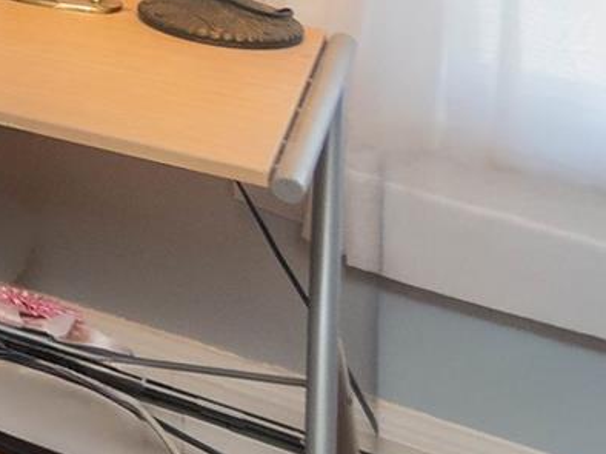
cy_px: -379
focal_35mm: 75
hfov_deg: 14.6
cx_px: -894
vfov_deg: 16.3
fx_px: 1312
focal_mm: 10
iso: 1000
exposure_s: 1/60
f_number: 5.6
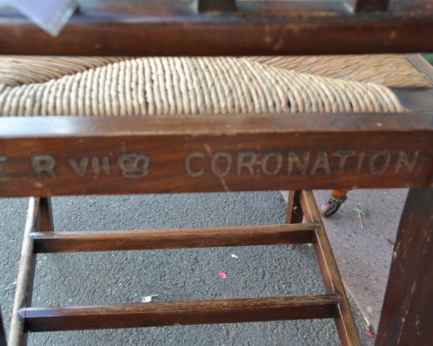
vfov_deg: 39.2
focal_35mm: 38
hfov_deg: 47.9
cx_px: 199
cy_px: 171
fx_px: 487
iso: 400
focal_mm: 22
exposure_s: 1/50
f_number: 5.6
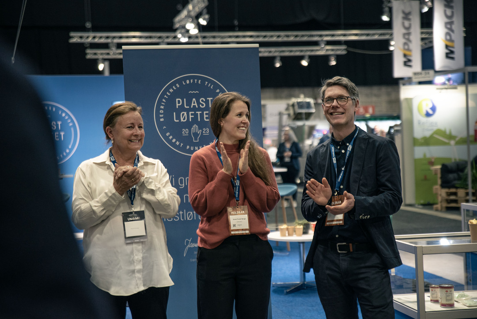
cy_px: 160
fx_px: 928
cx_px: 238
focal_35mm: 70
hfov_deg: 28.8
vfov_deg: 19.5
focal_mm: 70
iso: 640
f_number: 2.8
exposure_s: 1/160
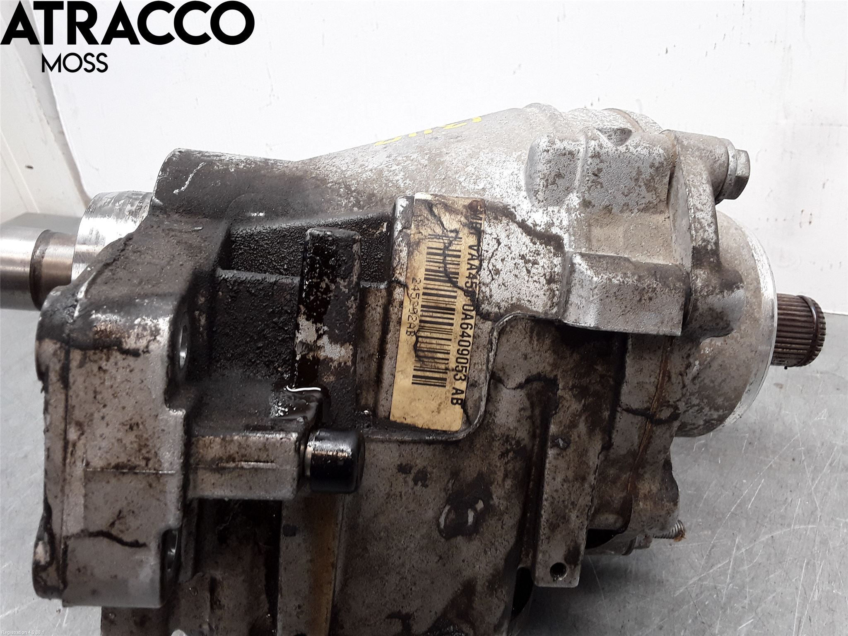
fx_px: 686
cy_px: 318
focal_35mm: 28
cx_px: 424
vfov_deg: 49.7
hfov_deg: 63.4
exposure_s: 1/50
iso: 50
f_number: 1.9
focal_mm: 2.91
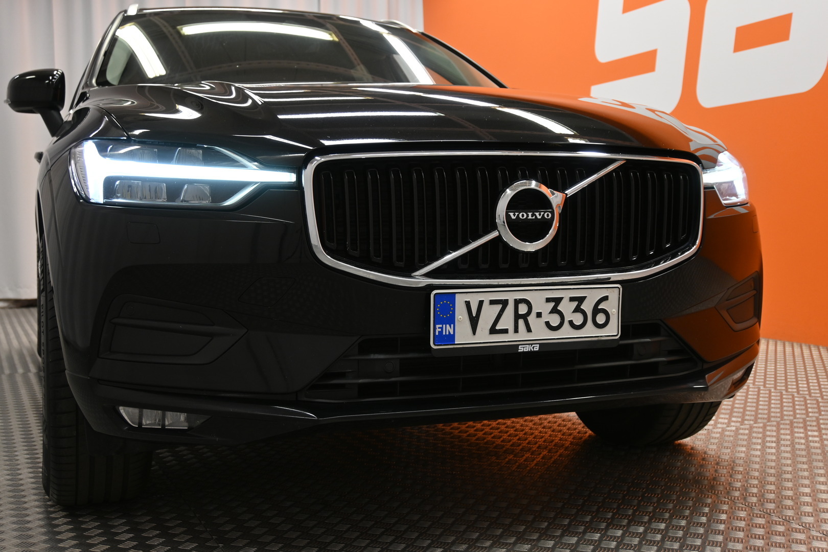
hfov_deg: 47.2
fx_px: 949
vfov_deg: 32.4
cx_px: 414
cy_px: 276
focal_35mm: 41
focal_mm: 27.5
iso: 400
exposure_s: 1/80
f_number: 4.5
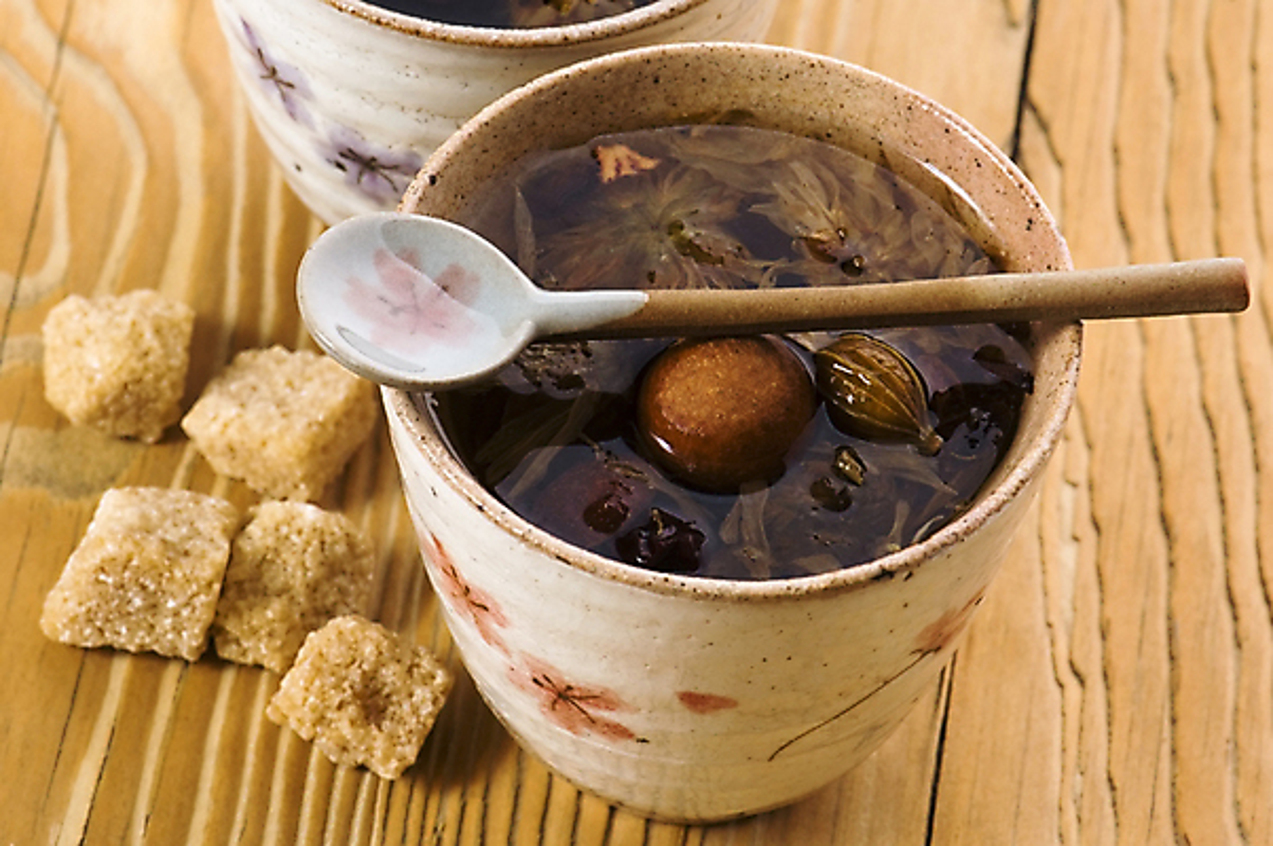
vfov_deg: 8.7
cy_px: 423
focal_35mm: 158
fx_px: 5563
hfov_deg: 13.1
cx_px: 636
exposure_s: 1/25
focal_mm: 105
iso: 200
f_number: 13
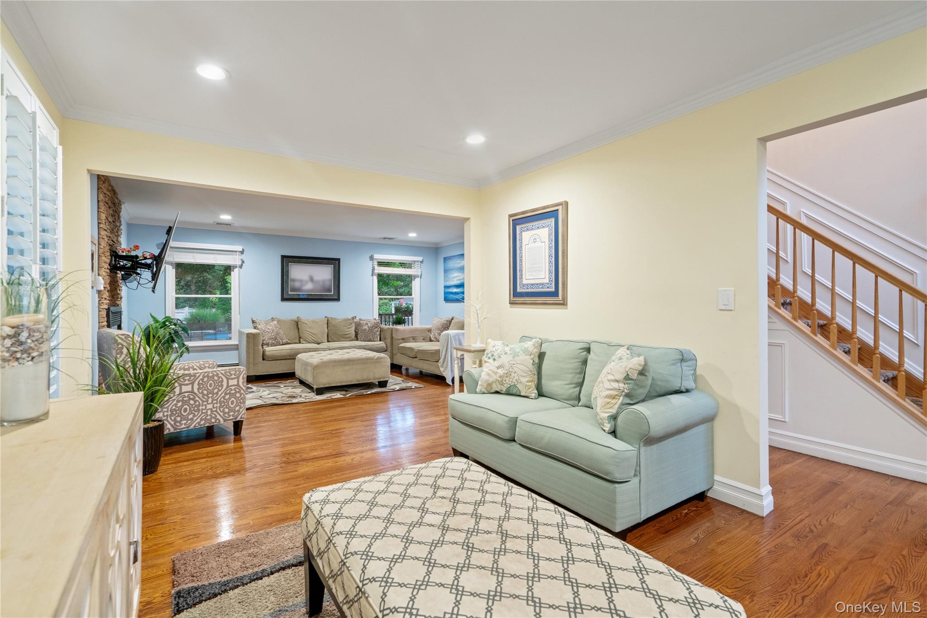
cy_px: 309
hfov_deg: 96.7
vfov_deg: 73.7
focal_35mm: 16
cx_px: 464
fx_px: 412
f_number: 5.6
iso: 1600
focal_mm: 16
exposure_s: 1/10
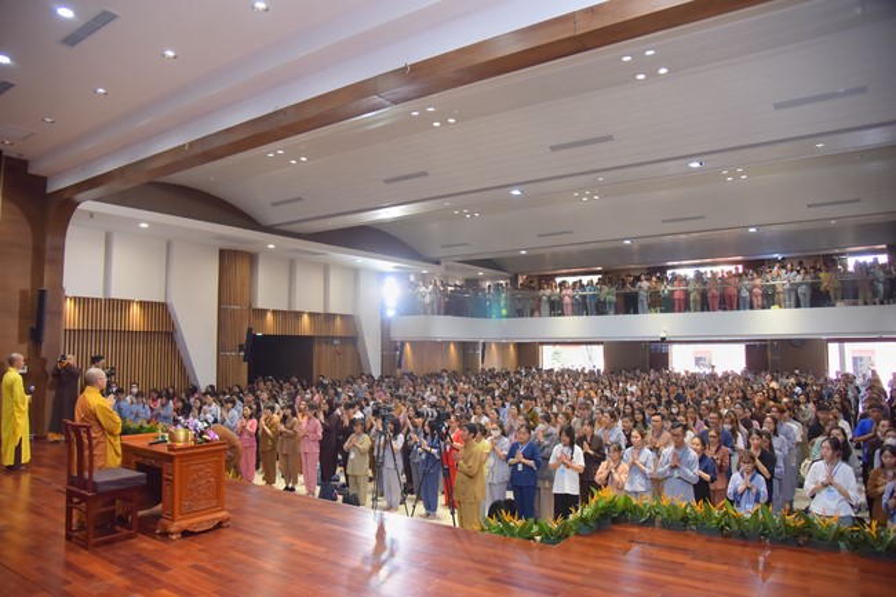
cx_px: 448
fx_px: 597
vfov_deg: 53.1
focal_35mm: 24
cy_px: 298
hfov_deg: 73.8
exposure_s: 1/160
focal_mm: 24
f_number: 4.5
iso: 1250
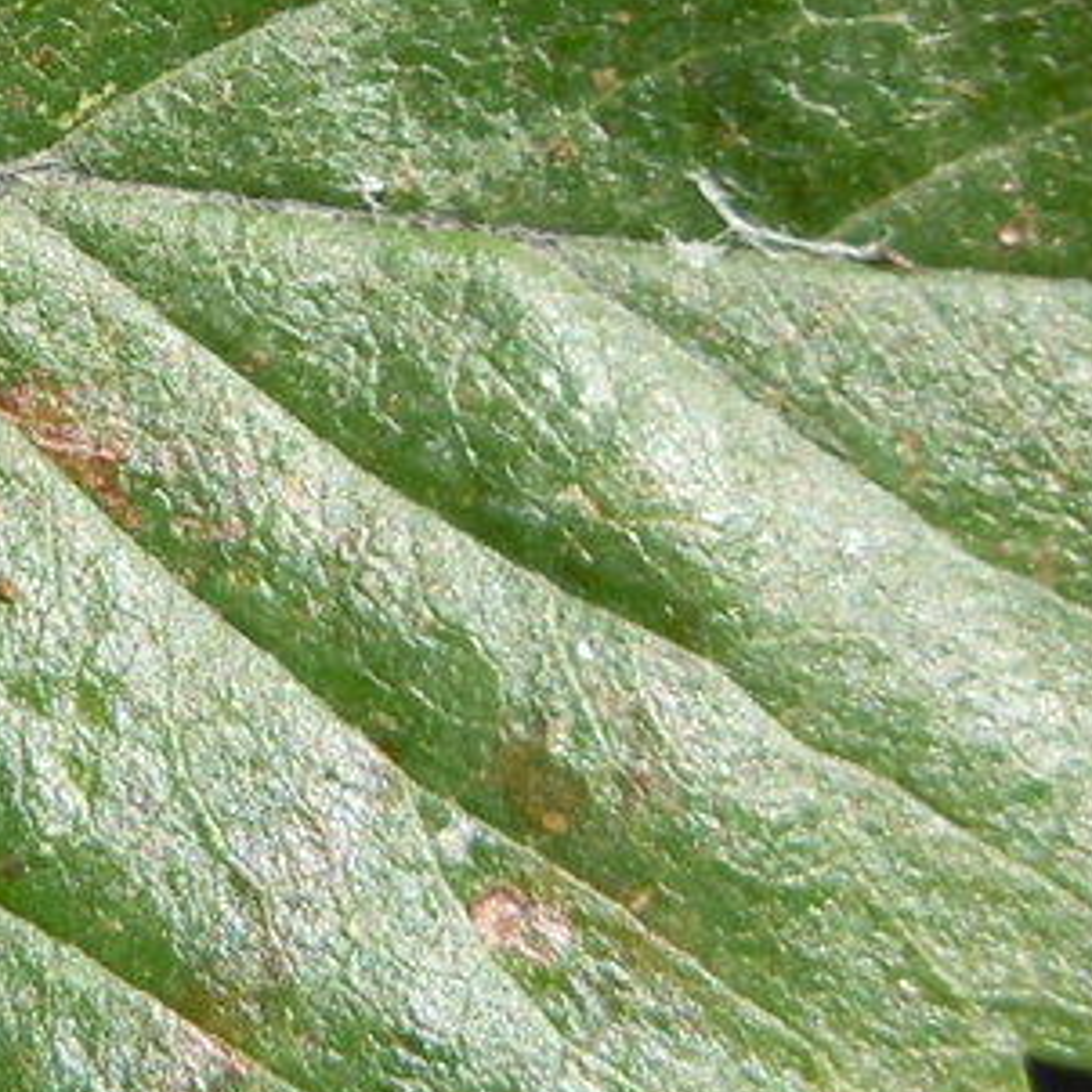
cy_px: 362
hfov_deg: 18.7
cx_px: -33
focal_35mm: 90
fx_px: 3212
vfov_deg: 19.2
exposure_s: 1/500
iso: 100
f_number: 3.5
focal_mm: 5.4
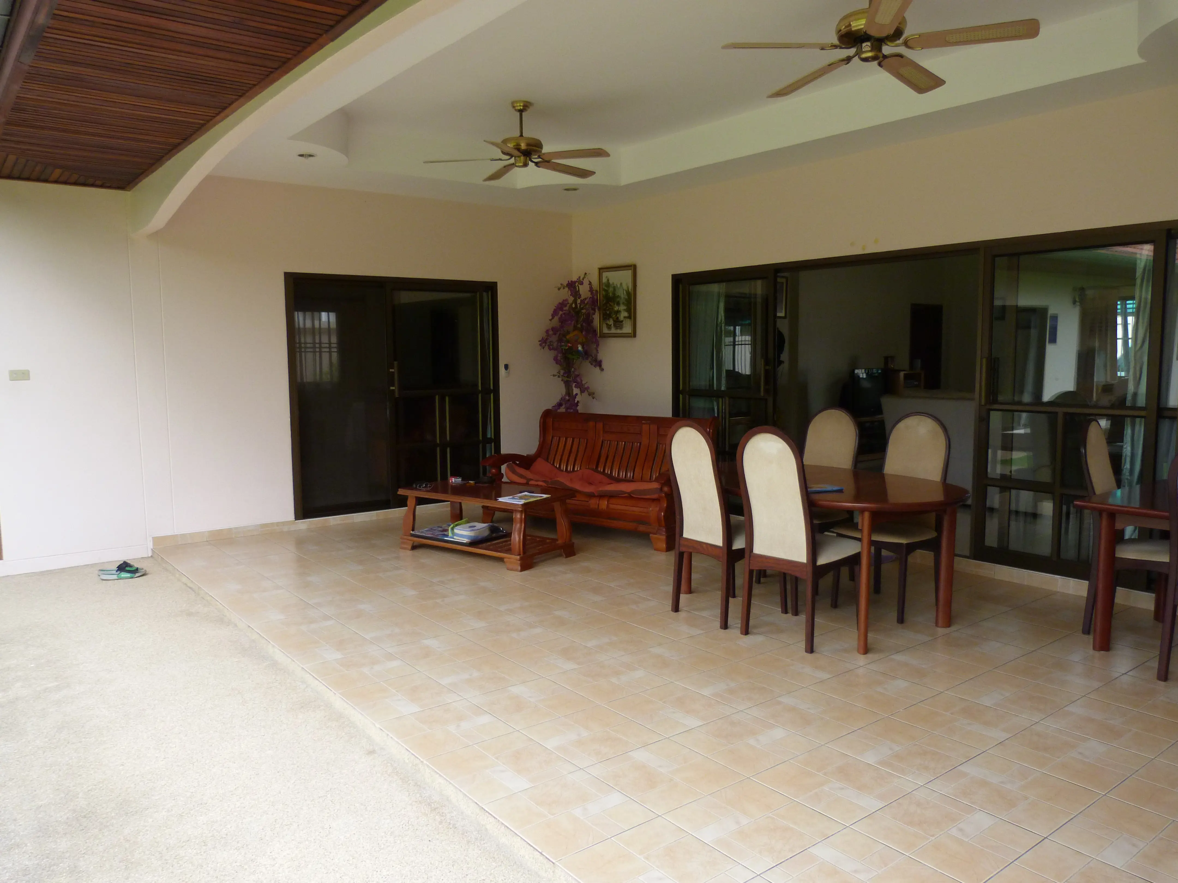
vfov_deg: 54.9
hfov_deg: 69.4
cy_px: 442
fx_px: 851
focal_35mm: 25
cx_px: 589
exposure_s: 1/200
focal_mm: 4.5
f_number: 2.8
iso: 160
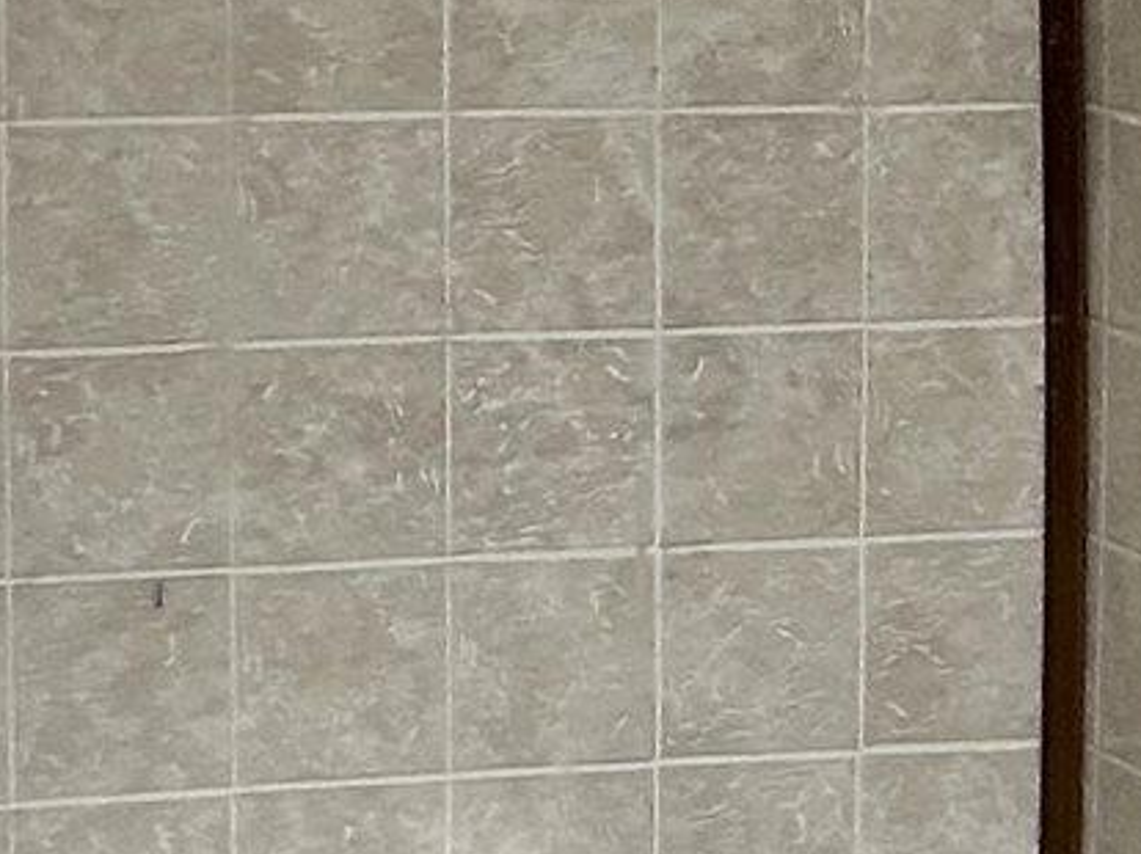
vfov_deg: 7.7
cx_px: 1094
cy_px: 642
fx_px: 6358
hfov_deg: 10.2
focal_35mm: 193
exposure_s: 1/60
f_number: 1.5
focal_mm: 5.7
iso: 200
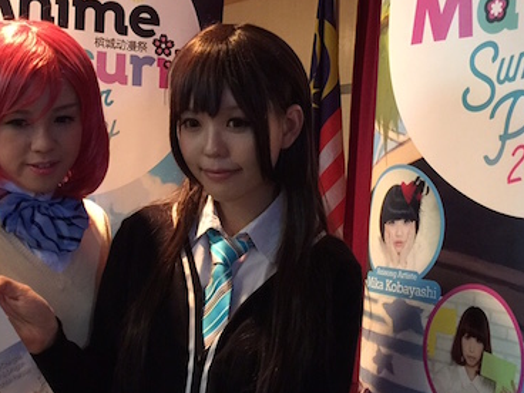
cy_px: 158
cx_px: 177
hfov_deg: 30.5
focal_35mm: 63
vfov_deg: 23.3
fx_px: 954
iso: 125
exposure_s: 1/15
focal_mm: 4.15
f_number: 2.2
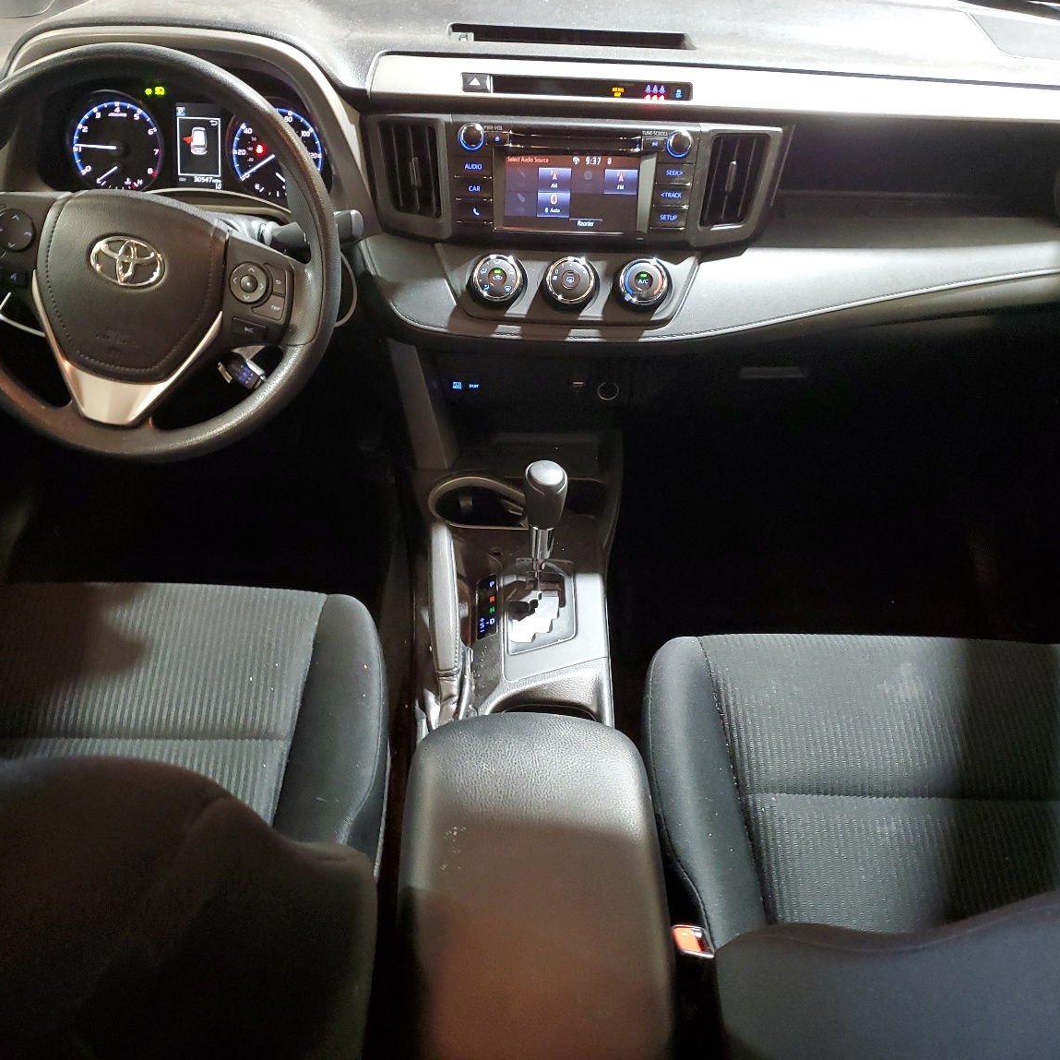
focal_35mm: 32
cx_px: 474
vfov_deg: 51.1
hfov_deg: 51.0
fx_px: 1109
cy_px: 507
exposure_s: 1/20
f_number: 1.5
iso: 310
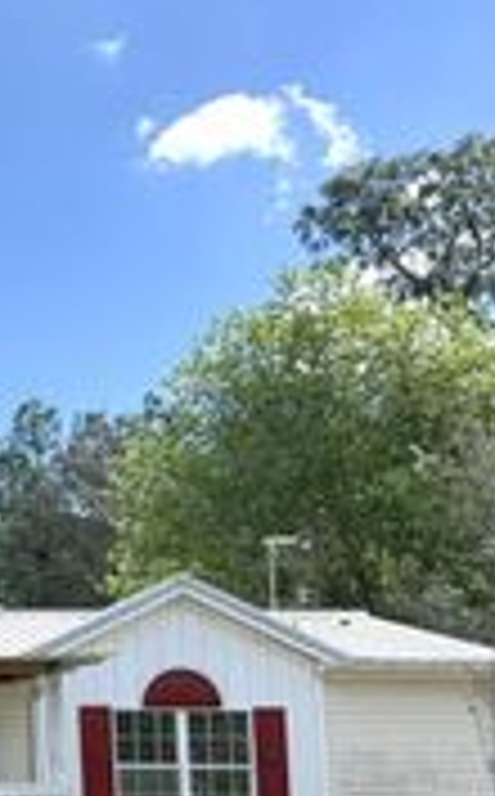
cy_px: 609
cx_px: -423
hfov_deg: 15.3
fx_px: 1560
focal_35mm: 72
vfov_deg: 28.2
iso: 100
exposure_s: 1/3021
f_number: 1.78
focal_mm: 6.76
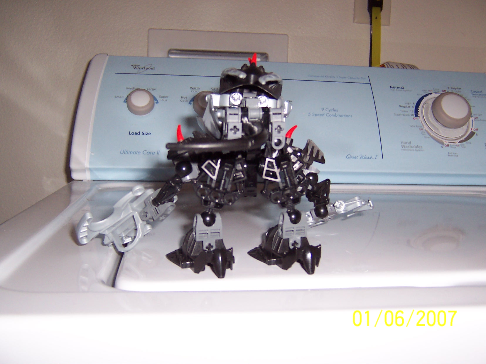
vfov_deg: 39.7
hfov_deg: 51.4
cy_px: 182
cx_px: 243
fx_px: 505
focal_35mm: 36
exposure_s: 1/60
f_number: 2.8
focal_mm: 5.6
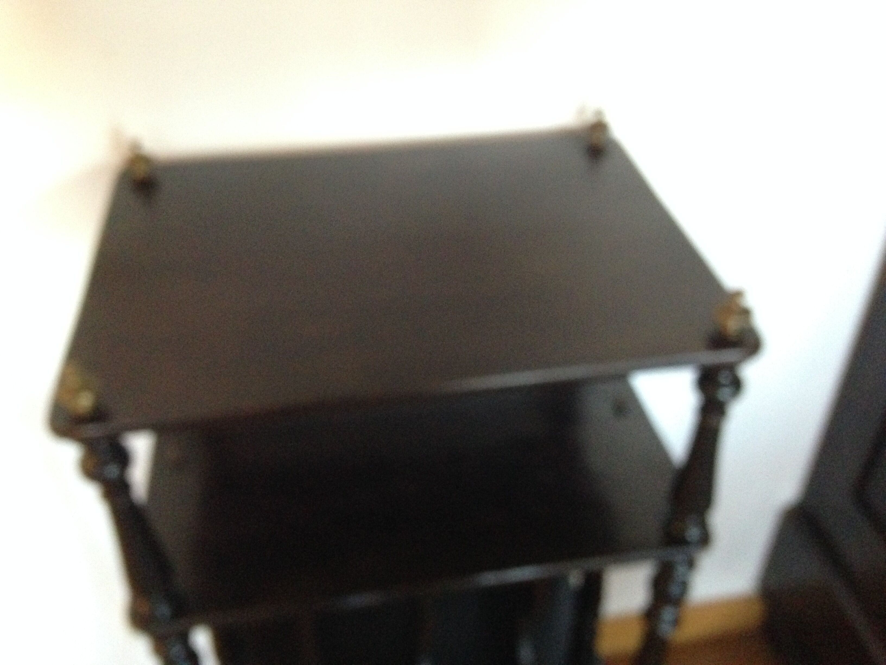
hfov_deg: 55.4
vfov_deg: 42.9
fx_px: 845
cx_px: 443
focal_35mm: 33
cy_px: 332
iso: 500
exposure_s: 1/15
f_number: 2.4
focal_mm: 4.12
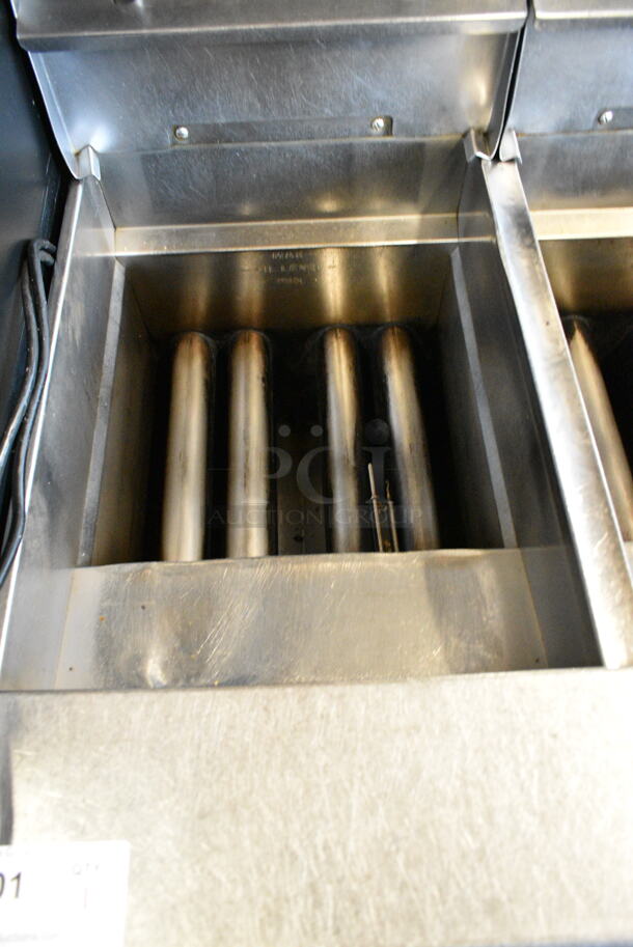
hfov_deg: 48.0
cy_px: 474
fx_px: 711
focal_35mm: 27
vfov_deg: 67.3
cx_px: 316
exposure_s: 1/50
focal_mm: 18
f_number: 4.5
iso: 6400
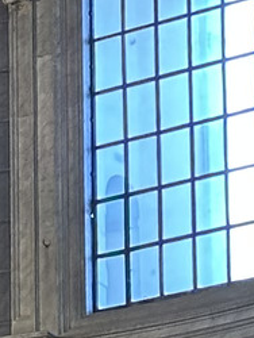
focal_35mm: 384
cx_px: -166
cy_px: 204
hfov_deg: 3.9
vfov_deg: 5.2
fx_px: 3750
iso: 160
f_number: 1.78
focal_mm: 6.86
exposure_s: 1/50
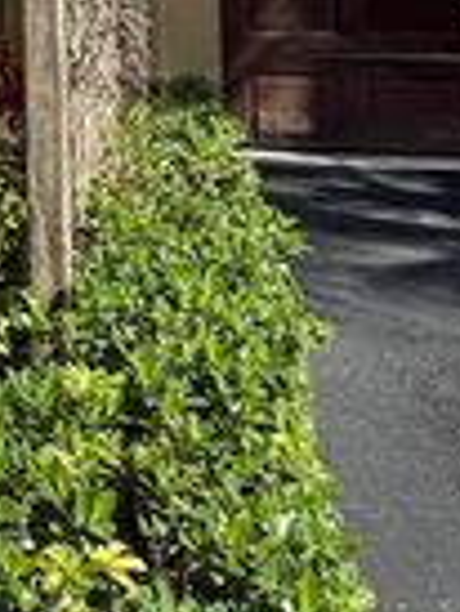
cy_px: -87
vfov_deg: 26.0
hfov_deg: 18.8
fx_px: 1203
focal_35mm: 68
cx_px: -255
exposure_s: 1/1105
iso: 50
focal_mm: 2.22
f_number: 2.2
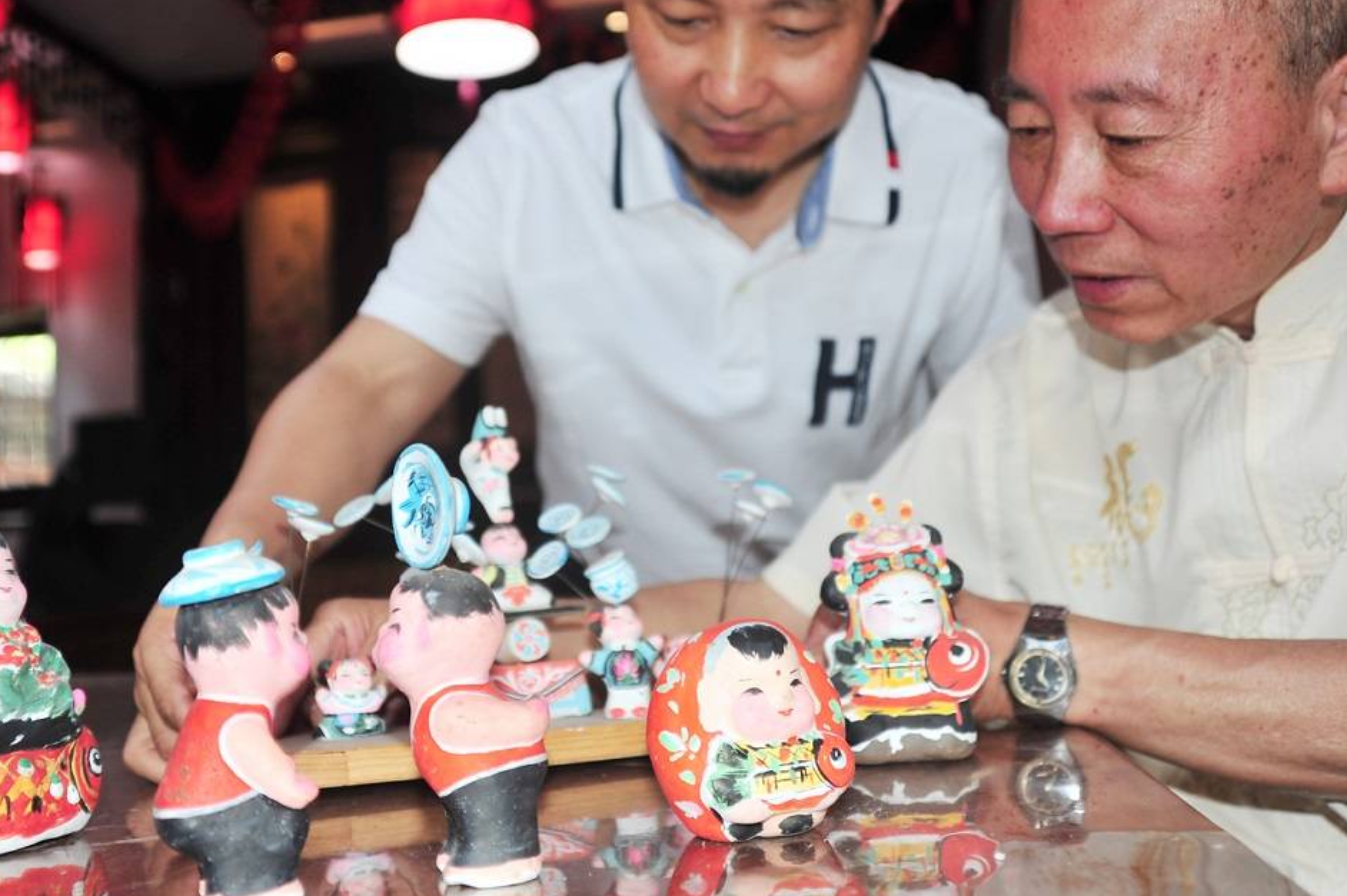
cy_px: 392
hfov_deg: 25.0
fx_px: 3029
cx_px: 548
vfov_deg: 16.8
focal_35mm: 81
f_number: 3.8
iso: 200
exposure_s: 1/60
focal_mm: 56
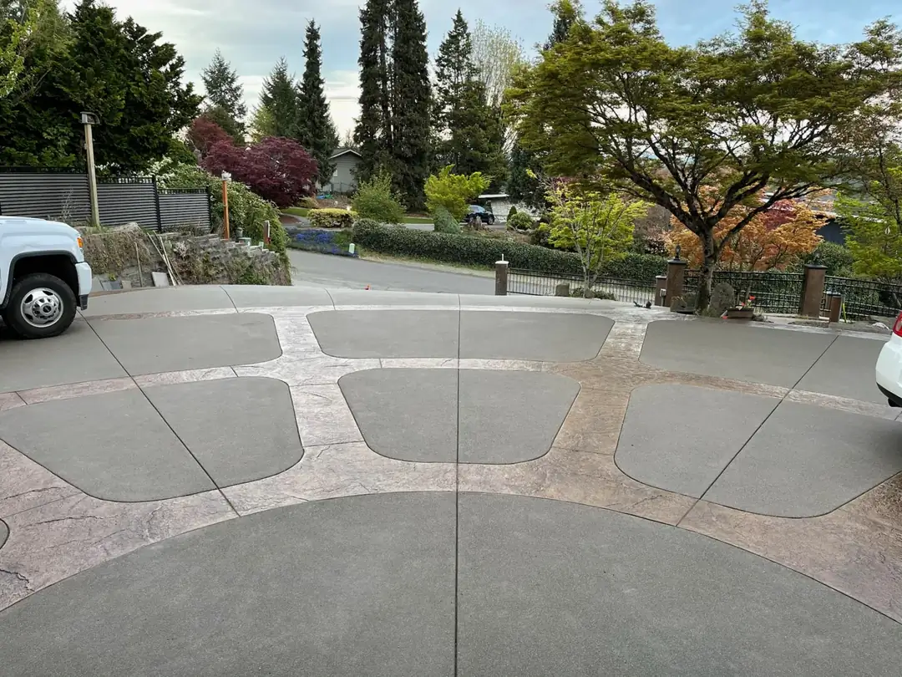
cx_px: 451
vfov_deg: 53.1
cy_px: 338
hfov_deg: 67.3
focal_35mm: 26
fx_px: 677
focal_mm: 5.1
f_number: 1.6
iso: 125
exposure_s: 1/121
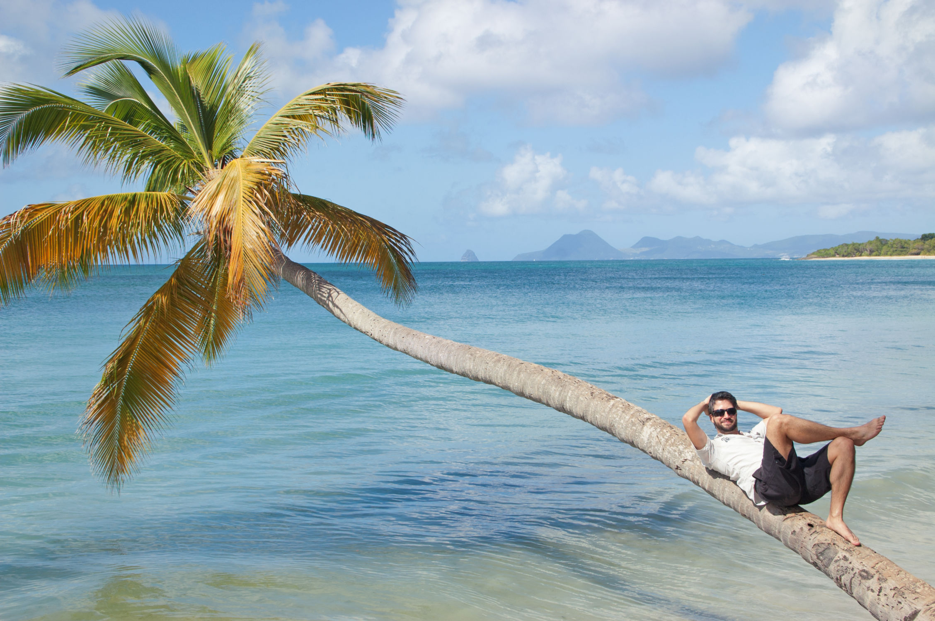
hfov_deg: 37.9
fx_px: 1362
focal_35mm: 52
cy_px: 310
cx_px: 468
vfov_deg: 25.7
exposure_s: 1/400
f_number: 10
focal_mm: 35
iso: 200
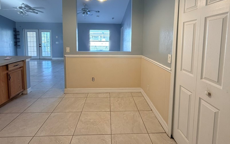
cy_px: 50
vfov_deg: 60.9
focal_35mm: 19
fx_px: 119
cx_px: 114
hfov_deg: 88.0
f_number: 2.2
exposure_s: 1/120
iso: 160
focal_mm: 2.22
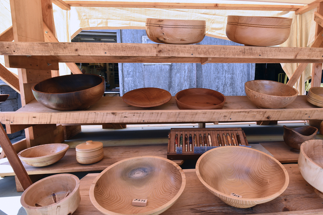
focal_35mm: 23
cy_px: 107
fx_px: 206
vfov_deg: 55.1
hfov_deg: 75.3
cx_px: 192
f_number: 8
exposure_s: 1/250
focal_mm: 17
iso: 640
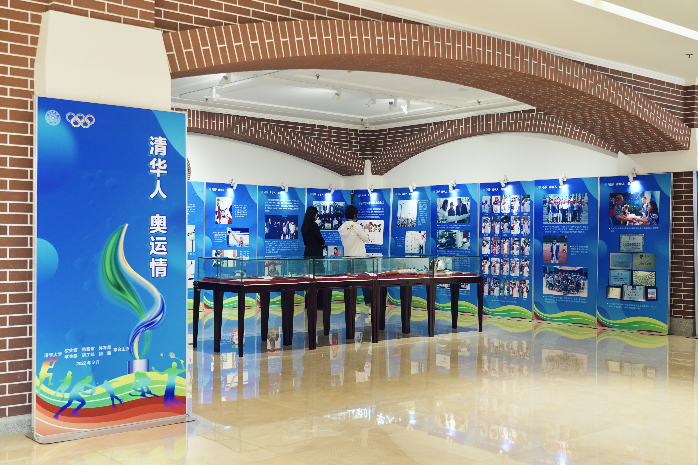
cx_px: 349
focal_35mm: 40
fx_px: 775
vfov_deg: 33.4
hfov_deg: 48.5
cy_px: 232
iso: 1600
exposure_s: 1/160
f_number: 4
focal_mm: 40
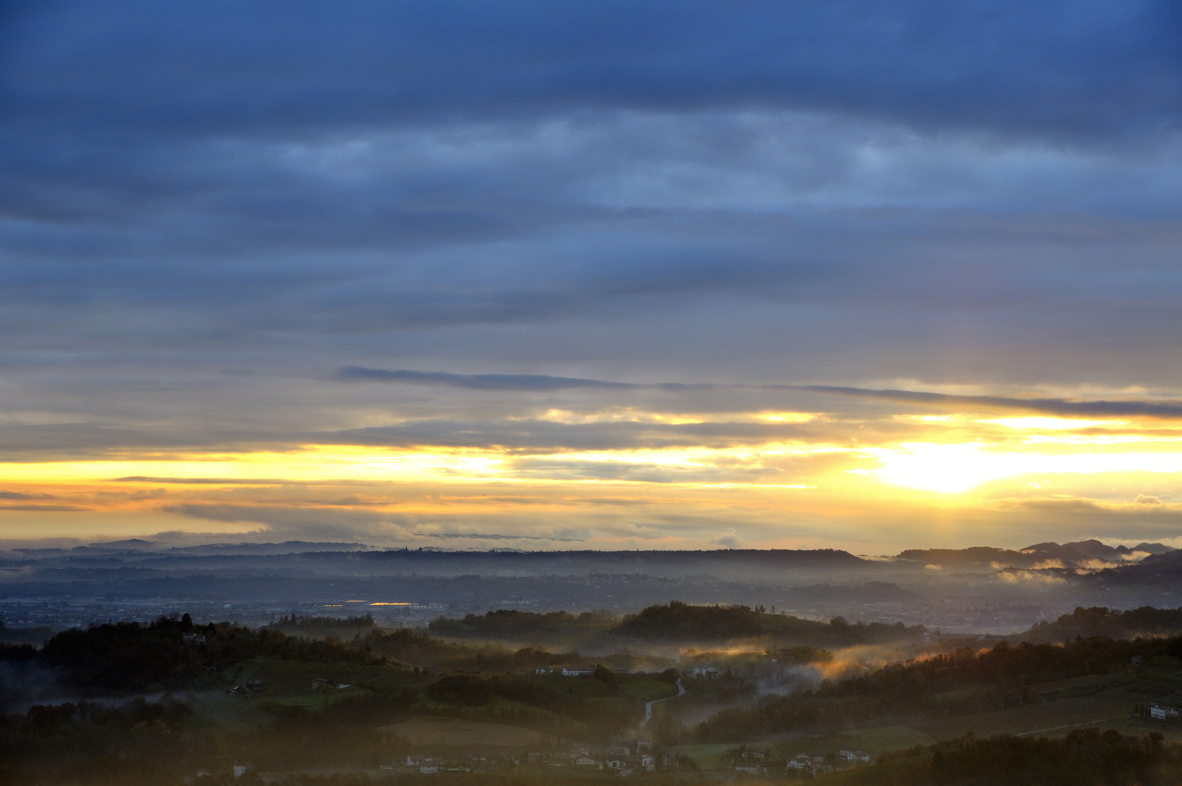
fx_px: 2296
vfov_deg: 19.4
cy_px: 393
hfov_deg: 28.9
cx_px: 591
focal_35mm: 70
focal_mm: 70
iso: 560
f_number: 8
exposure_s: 1/250
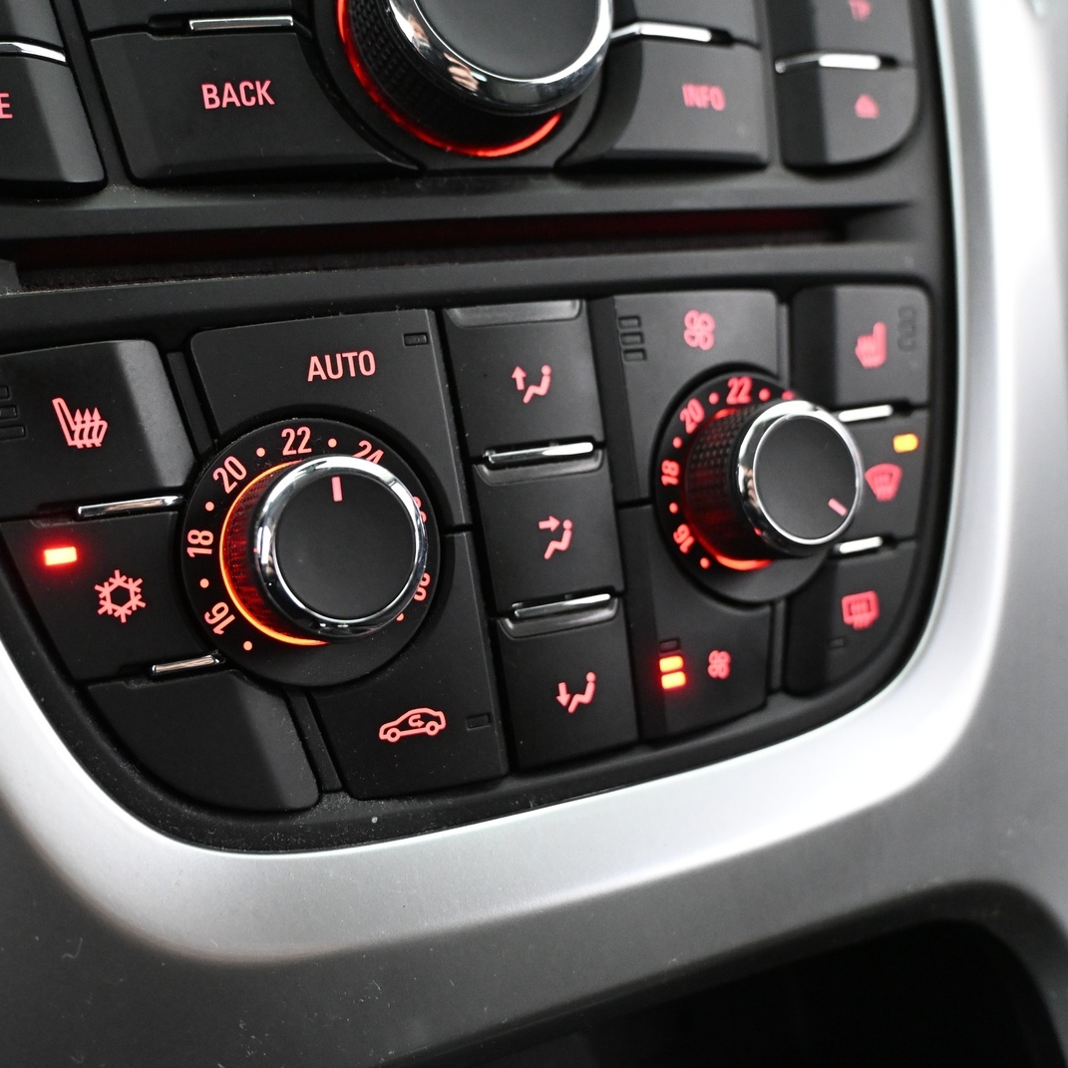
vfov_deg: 45.3
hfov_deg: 45.1
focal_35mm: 37
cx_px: 423
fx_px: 1279
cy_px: 531
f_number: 3.8
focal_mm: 19
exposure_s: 1/30
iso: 3600
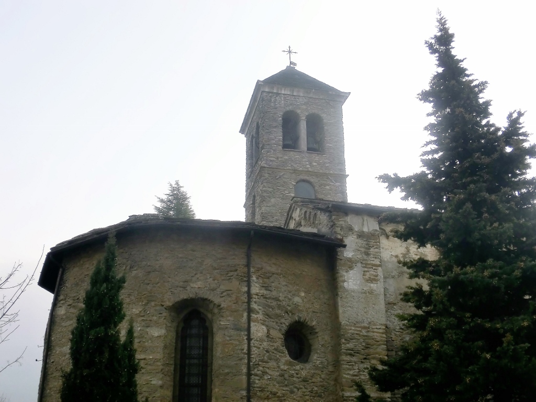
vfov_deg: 28.6
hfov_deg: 37.5
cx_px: 268
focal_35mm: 51
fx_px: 790
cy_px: 201
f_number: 4.4
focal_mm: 9.09
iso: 80
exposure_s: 1/400
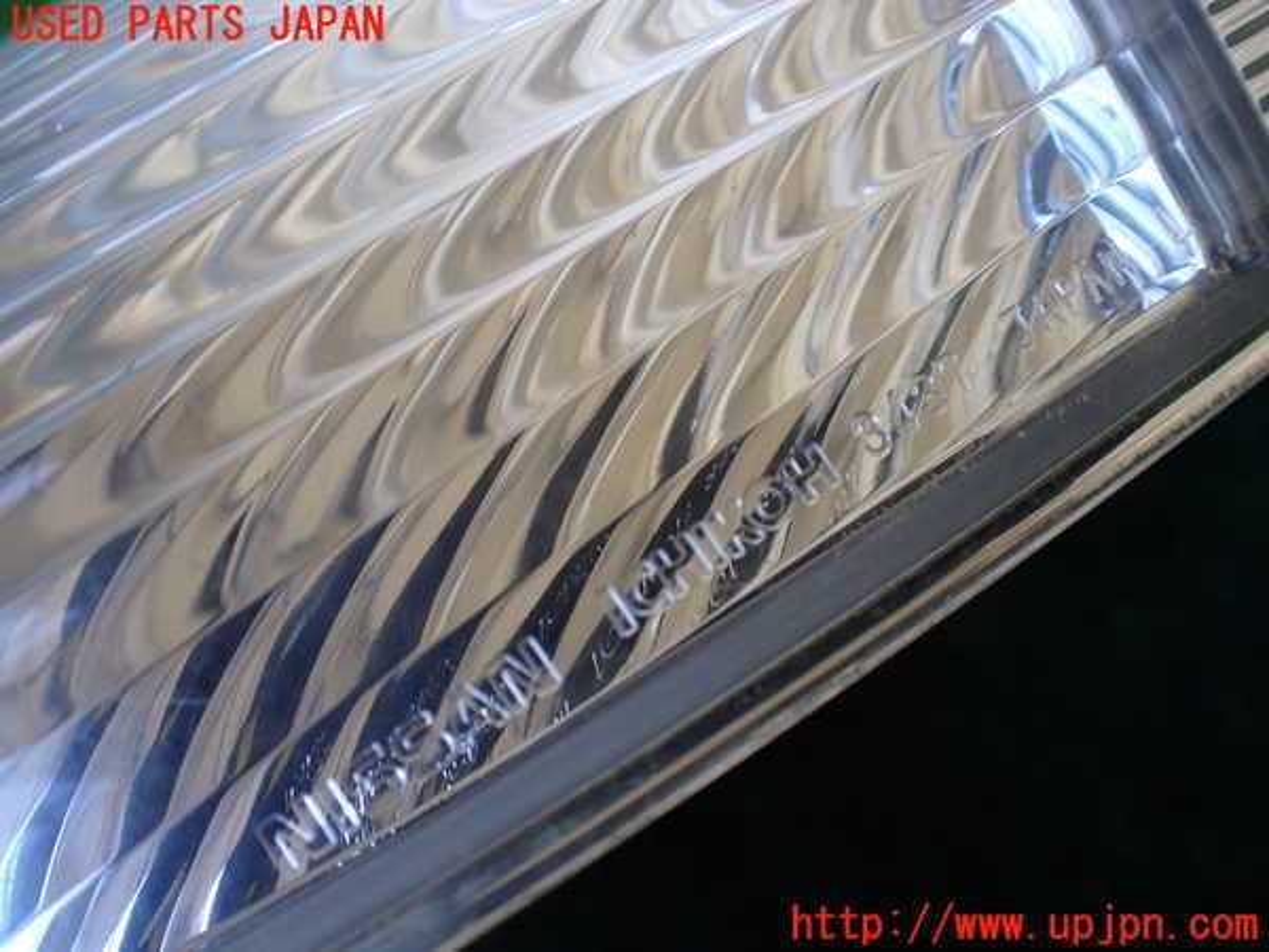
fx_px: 1100
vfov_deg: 46.8
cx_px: 634
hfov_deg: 60.0
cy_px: 476
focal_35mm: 30
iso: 200
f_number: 2.3
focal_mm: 5.4
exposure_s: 1/125
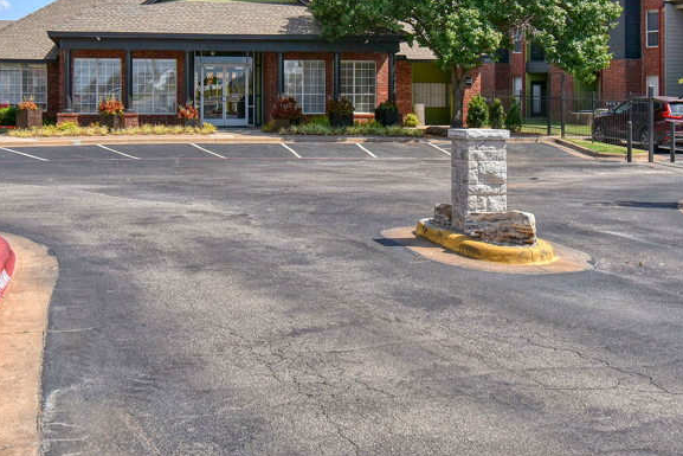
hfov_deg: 38.1
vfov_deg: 25.5
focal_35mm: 52
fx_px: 987
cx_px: 284
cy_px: 79
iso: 140
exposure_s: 1/500
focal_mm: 20
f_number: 8
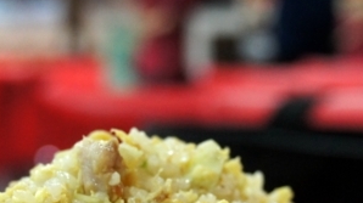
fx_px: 1126
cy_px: 168
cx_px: 150
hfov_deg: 18.3
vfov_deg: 10.3
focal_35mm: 117
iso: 1600
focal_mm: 37
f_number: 4.5
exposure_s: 1/40
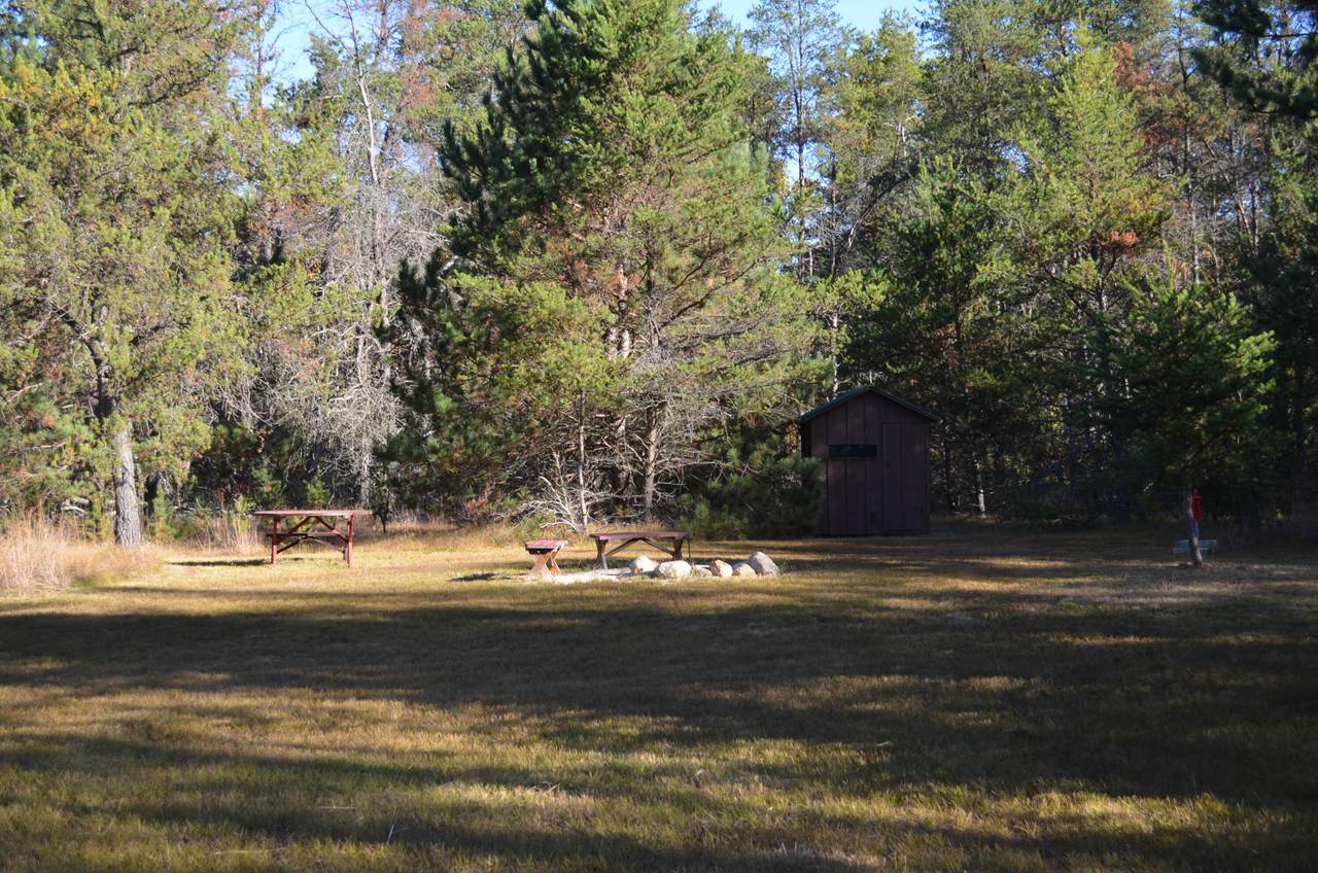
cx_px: 659
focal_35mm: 51
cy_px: 436
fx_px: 1863
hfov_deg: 39.0
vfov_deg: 26.4
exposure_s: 1/160
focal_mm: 34
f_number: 5.6
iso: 100
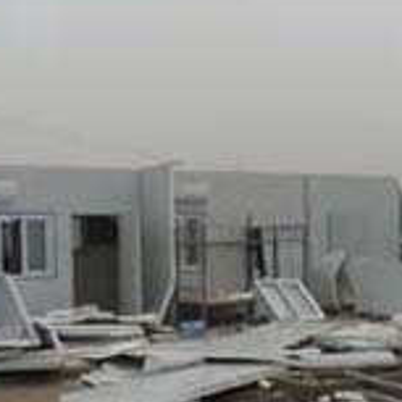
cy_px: 260
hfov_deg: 24.1
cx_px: 344
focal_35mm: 70
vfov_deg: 24.6
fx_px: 920
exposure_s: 1/350
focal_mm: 4.9
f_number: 3.5
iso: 100
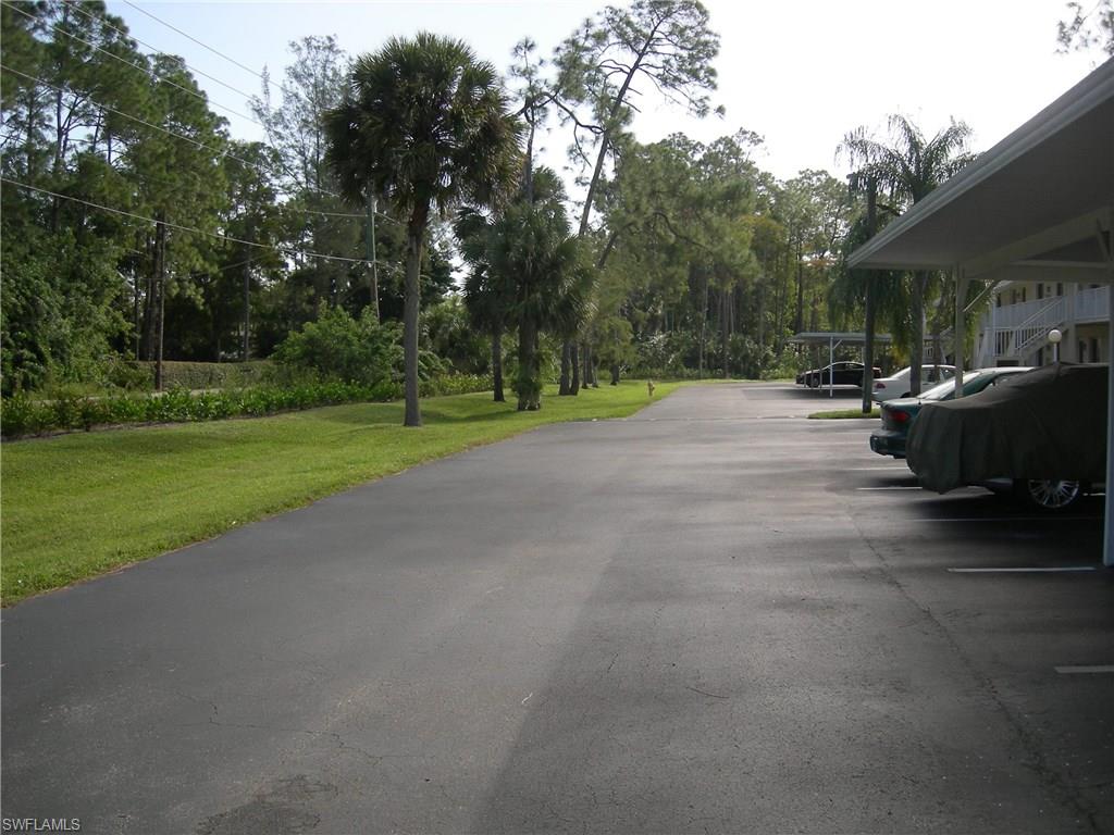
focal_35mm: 36
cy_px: 418
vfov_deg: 39.7
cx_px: 557
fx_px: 1159
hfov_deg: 51.4
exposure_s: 1/605
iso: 64
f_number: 2.7
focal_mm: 7.5
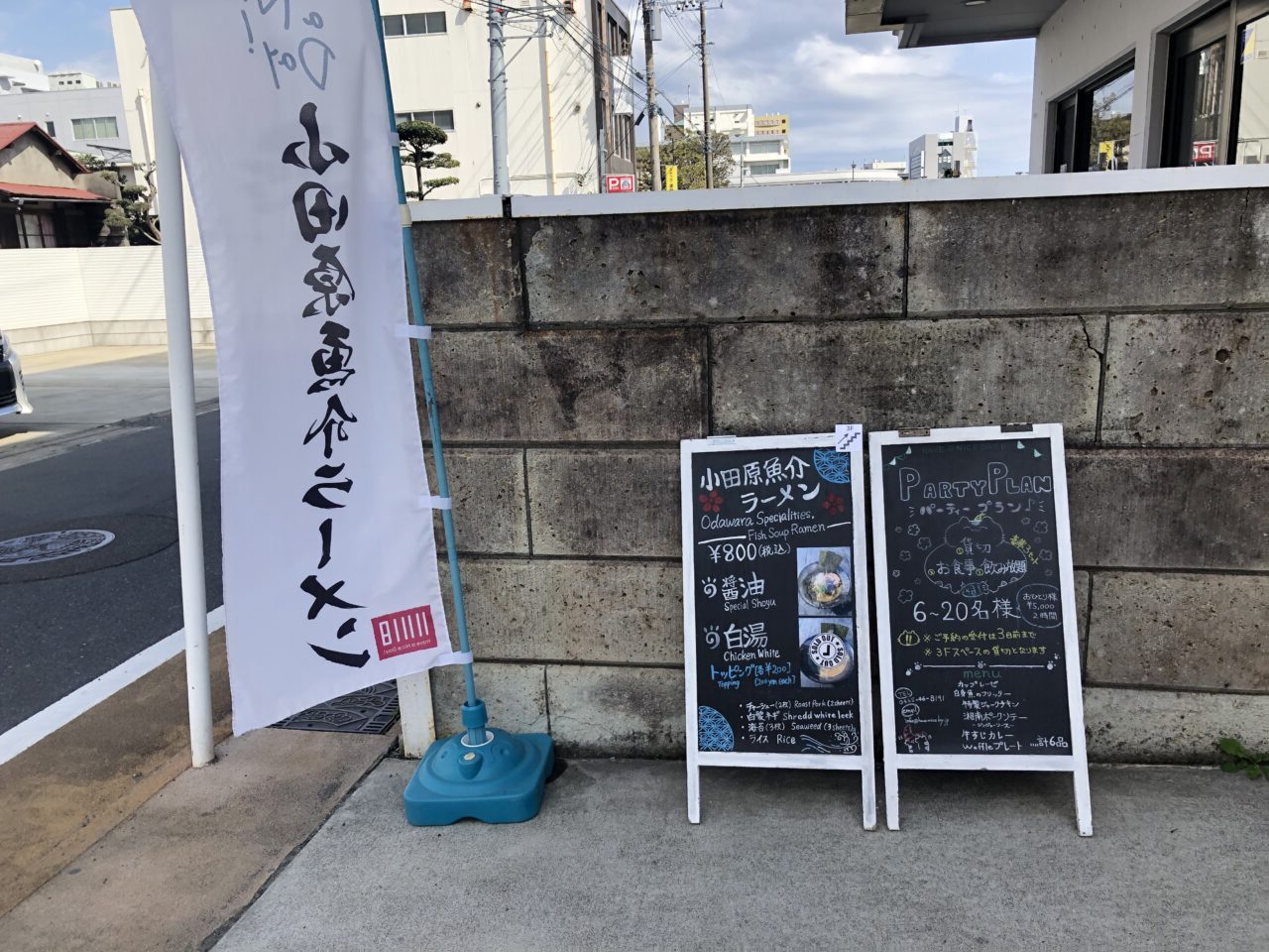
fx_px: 1026
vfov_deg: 49.7
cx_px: 634
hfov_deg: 63.4
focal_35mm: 28
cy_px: 476
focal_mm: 4
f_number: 1.8
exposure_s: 1/960
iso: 20
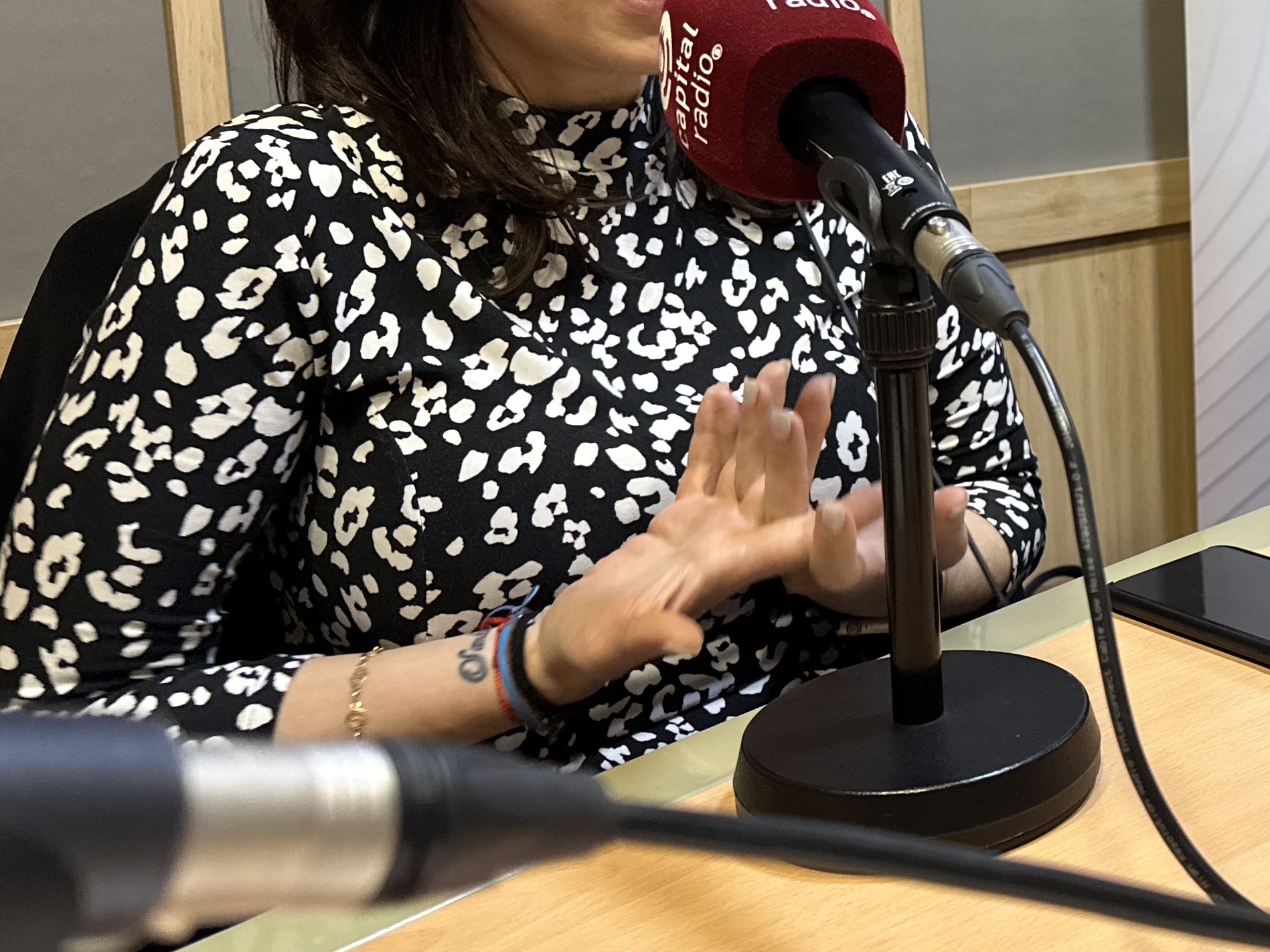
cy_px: 179
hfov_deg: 34.0
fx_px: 1871
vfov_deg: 27.9
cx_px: 1285
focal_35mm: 51
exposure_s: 1/50
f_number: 1.78
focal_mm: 6.86
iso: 200
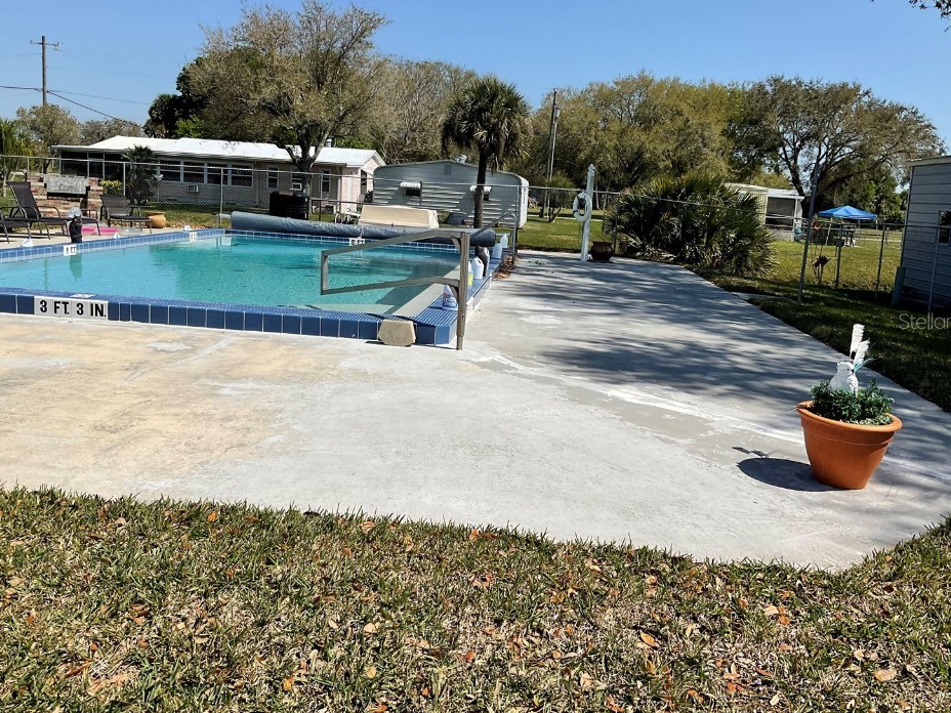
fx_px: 879
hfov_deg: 56.8
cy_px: 321
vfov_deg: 44.1
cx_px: 470
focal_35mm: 32
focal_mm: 3
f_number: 1.8
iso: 16
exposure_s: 1/3534
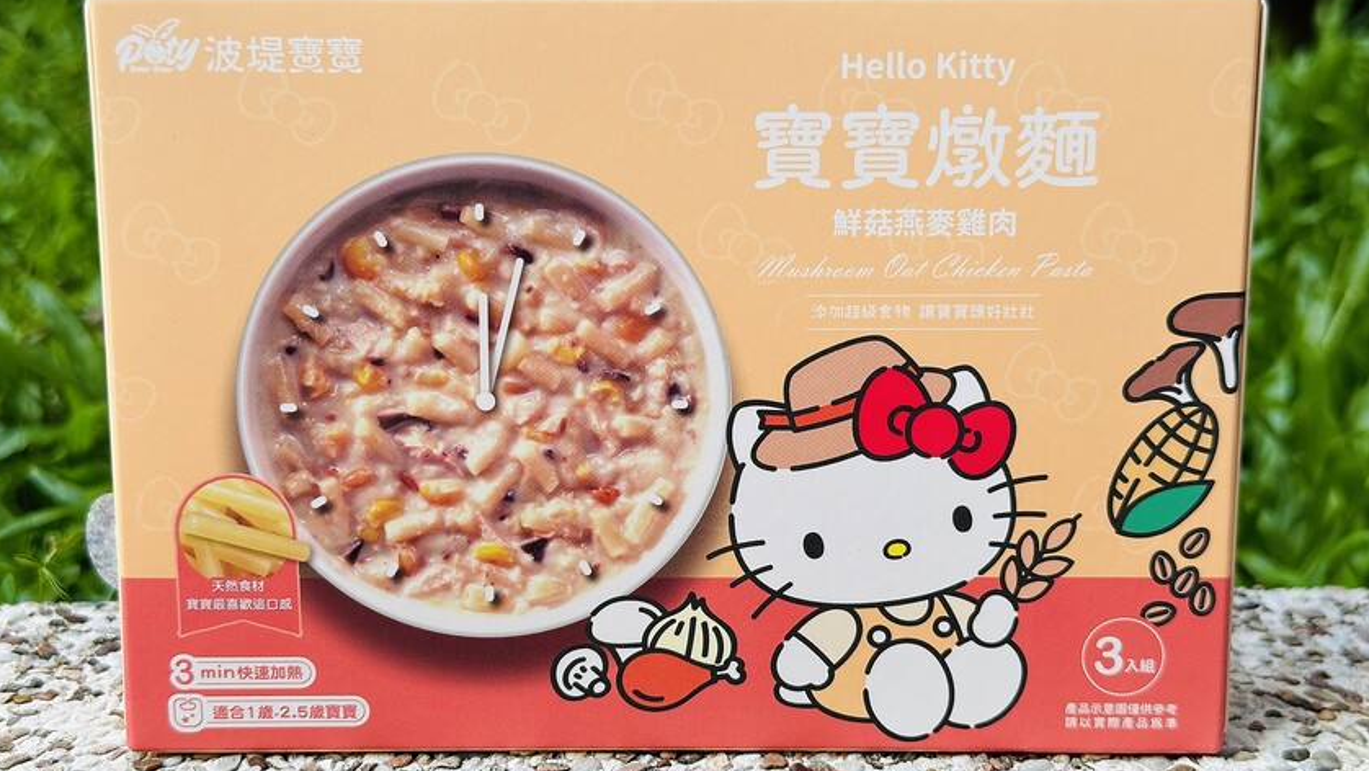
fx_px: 1925
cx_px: 680
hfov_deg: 39.2
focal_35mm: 53
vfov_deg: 22.6
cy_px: 350
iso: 80
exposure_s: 1/121
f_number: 1.78
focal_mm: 6.86
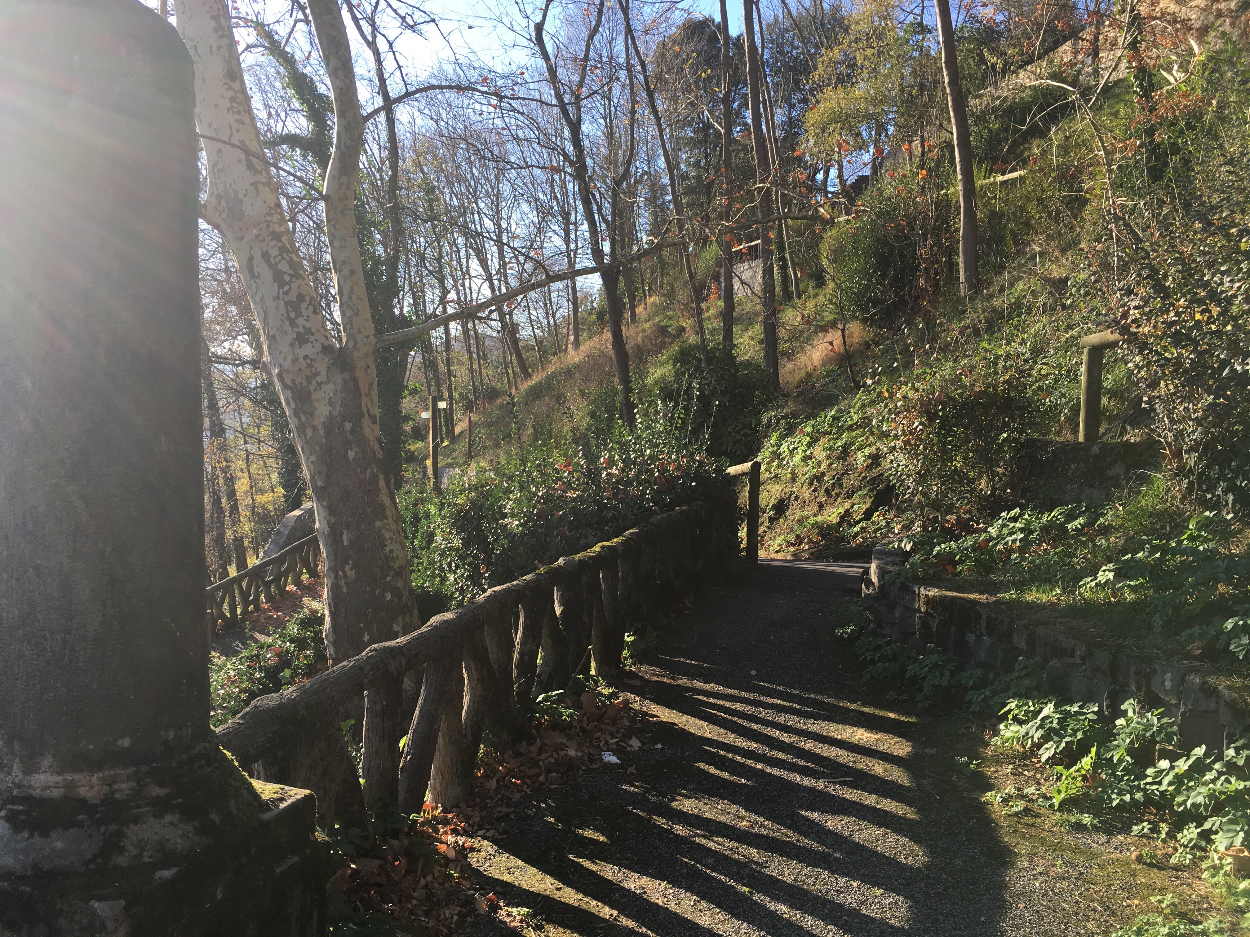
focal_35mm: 29
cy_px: 468
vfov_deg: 48.2
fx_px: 1047
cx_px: 625
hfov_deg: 61.7
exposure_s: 1/403
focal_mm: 4.15
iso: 25
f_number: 2.2
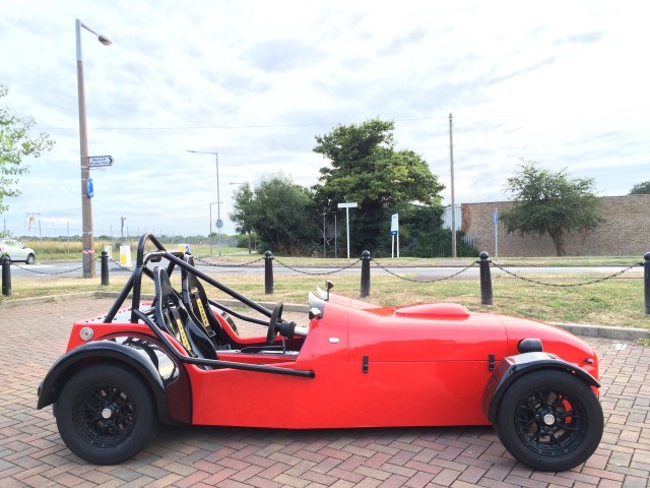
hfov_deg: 61.7
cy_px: 244
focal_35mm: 29
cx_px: 325
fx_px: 545
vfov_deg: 48.2
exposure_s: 1/40
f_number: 2.2
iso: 32
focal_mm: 4.15
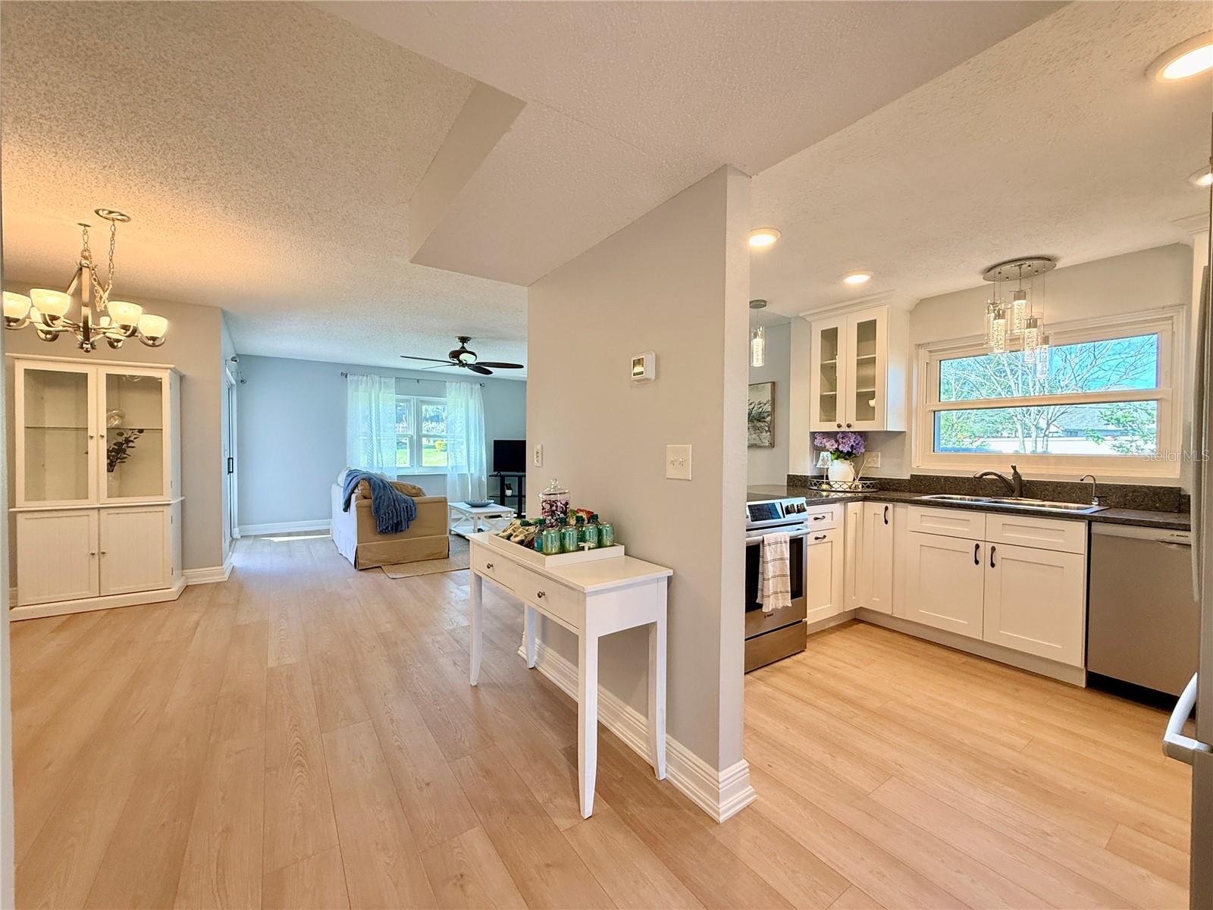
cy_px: 455
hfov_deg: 102.1
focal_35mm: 14
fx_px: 491
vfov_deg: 85.7
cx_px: 606
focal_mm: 2.22
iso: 160
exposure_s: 1/120
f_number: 2.2
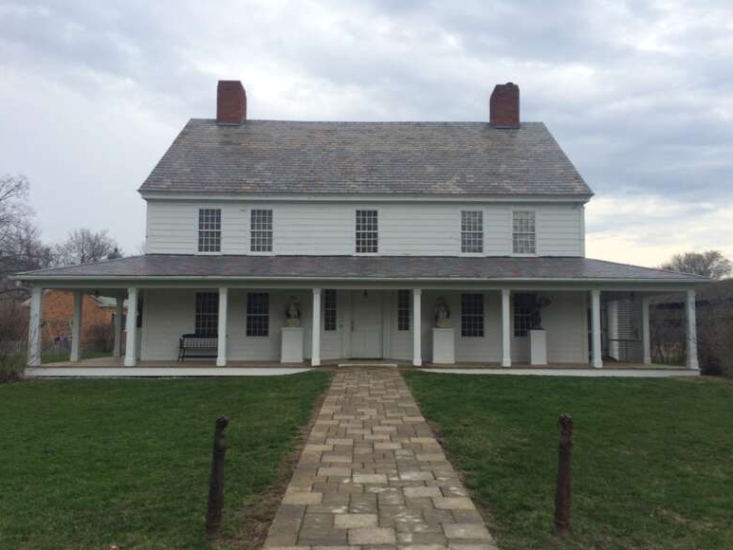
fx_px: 635
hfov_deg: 59.9
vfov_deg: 46.8
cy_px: 277
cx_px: 376
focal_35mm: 30
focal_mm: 4.15
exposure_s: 1/1244
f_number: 2.2
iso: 32
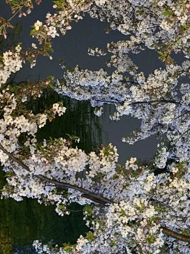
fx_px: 1010
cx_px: 114
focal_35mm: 138
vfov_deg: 13.9
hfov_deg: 10.7
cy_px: 310
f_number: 1.78
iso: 640
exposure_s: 1/25
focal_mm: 6.76
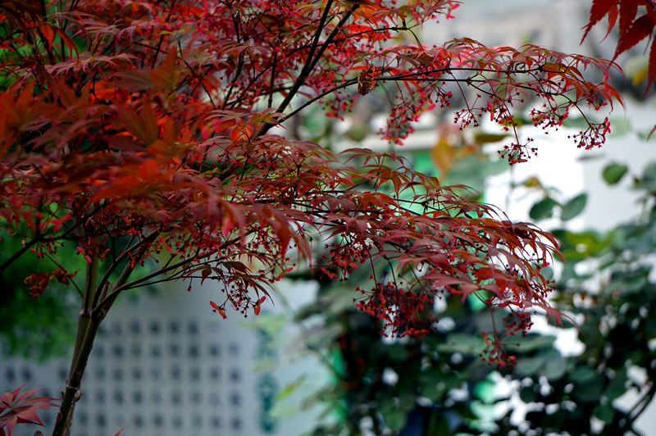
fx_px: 2977
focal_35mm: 164
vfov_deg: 8.4
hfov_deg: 12.6
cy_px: 218
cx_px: 328
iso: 800
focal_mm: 109
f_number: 5.6
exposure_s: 1/200
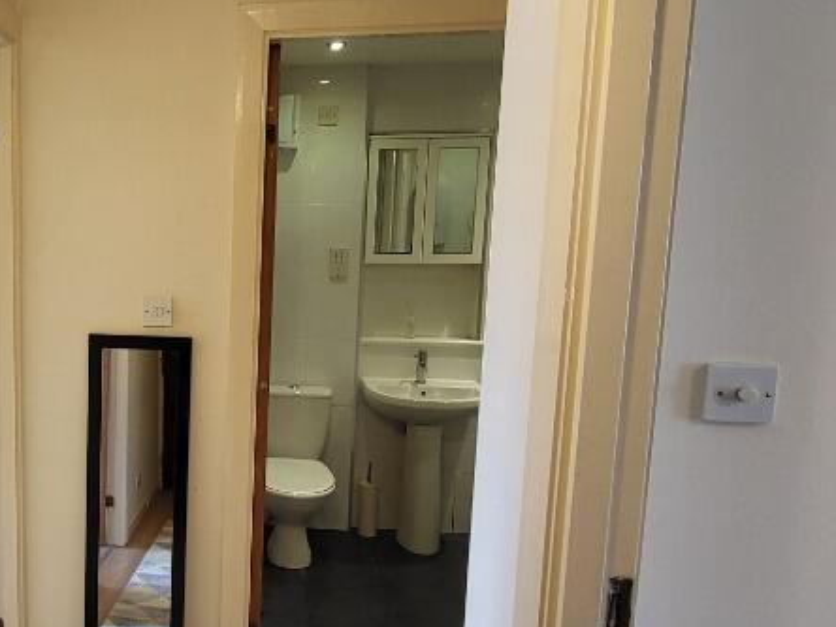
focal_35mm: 30
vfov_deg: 46.7
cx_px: 113
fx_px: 725
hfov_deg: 53.8
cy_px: 346
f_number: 2.2
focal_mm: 1.74
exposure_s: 1/50
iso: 200
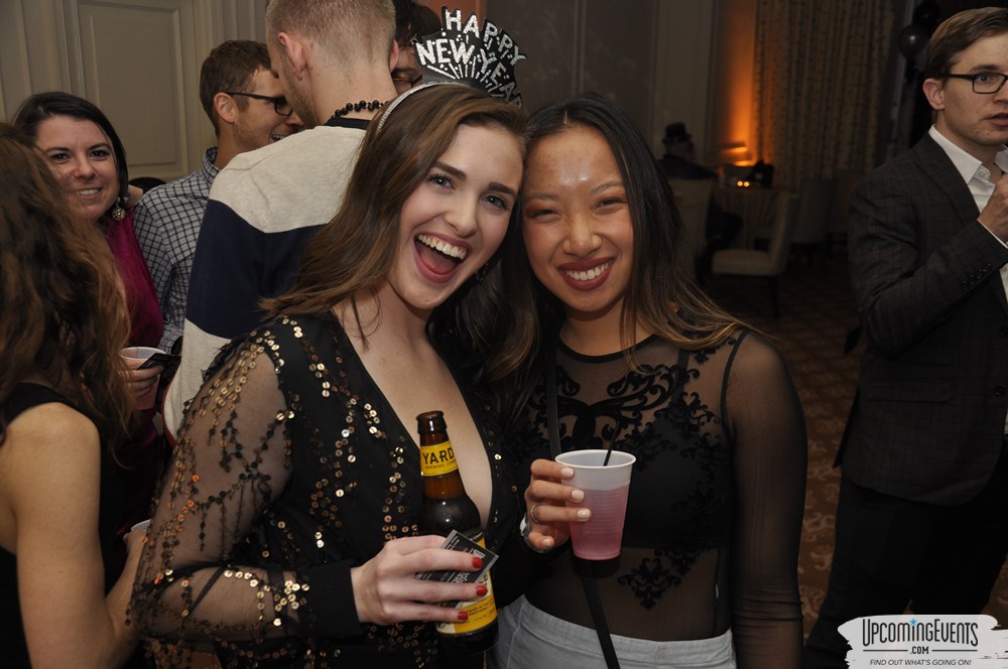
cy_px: 334
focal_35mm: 39
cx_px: 504
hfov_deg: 49.6
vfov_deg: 34.1
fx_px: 1091
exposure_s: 1/60
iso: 400
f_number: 5
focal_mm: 26
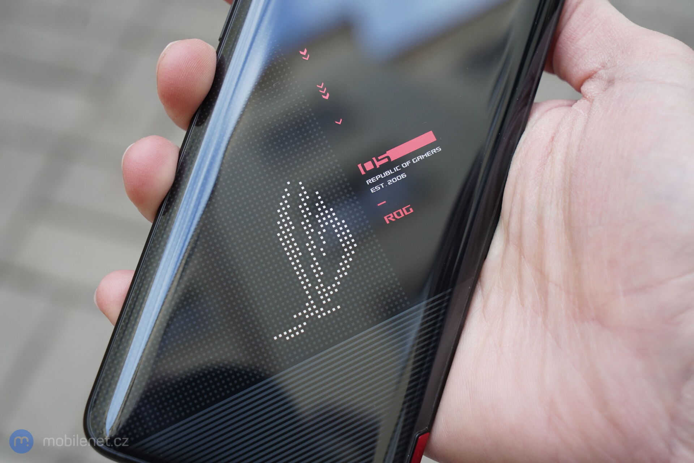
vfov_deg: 19.5
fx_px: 1349
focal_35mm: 70
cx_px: 347
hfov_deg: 28.8
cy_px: 232
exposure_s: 1/160
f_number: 7.1
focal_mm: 70
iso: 1600
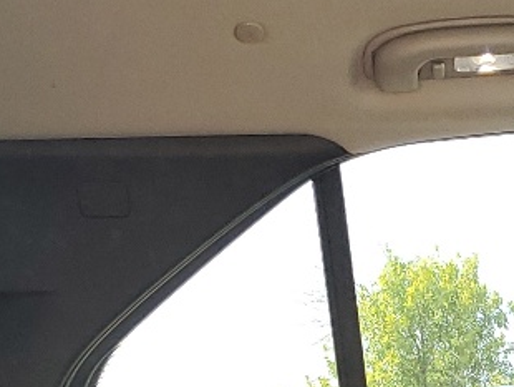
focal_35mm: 134
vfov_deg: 9.9
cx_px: 582
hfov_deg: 14.3
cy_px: 890
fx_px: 1991
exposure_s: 1/192
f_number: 1.5
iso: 50
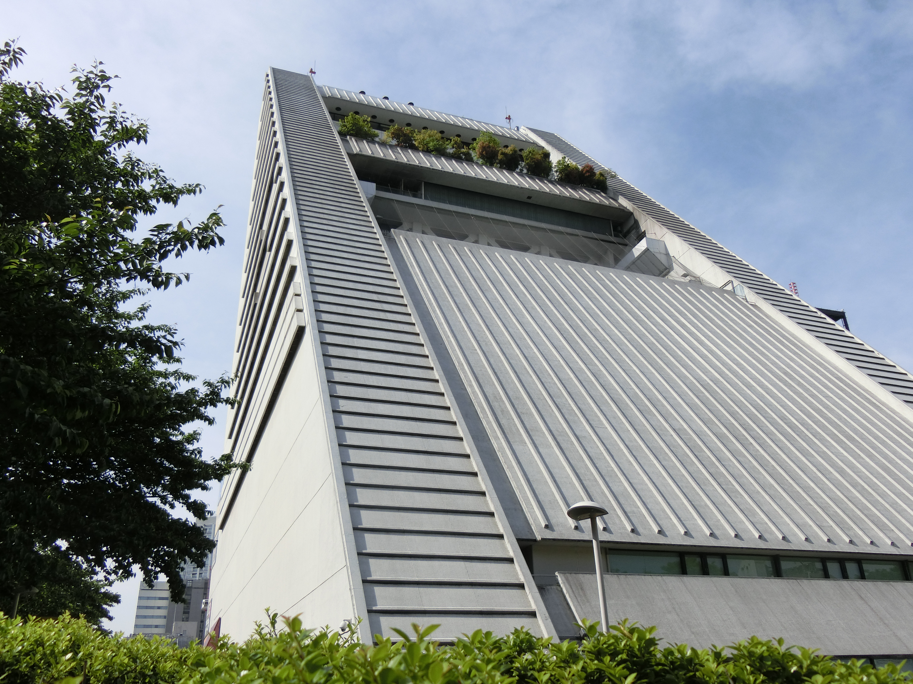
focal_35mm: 29
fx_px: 765
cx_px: 456
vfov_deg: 48.2
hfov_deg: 61.7
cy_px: 342
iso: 80
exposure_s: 1/320
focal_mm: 5.2
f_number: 7.4
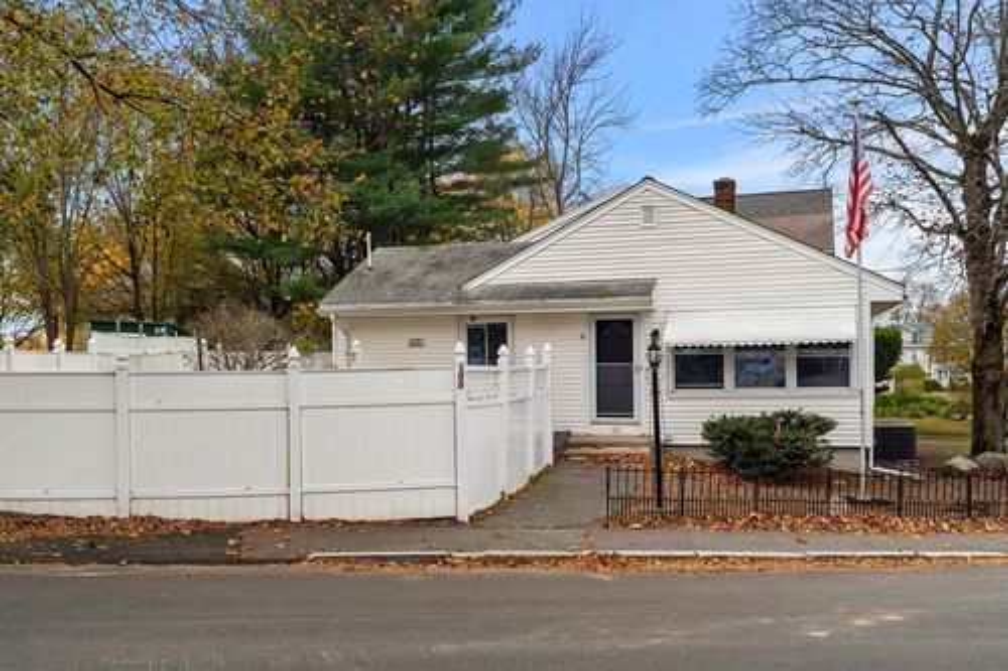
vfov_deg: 37.8
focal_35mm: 35
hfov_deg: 54.5
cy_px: 336
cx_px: 504
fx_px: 980
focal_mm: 35
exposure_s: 1/25
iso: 320
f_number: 8
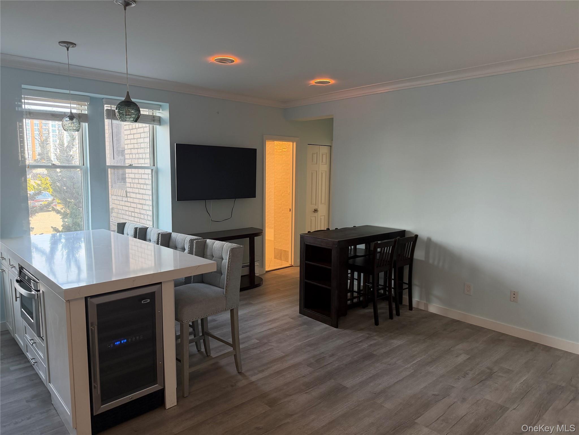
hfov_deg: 71.6
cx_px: 290
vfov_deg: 56.8
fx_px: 401
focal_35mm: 24
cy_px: 218
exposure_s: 1/120
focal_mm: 6.76
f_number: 1.78
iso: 250
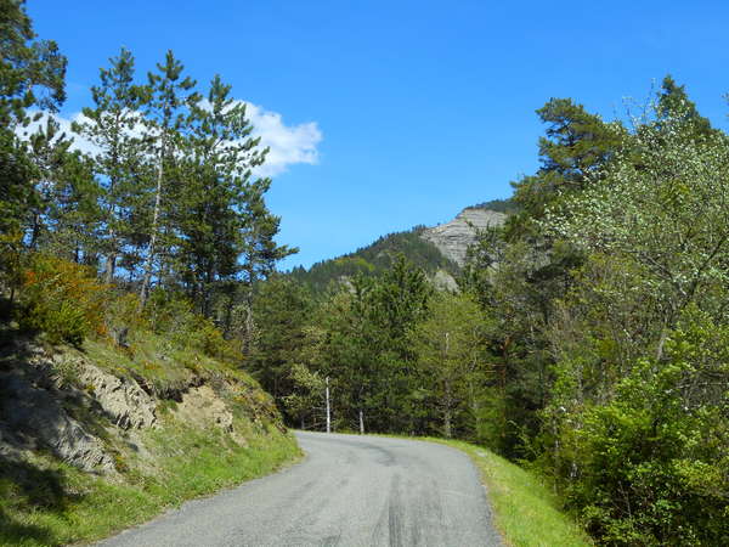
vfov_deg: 36.8
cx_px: 364
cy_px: 274
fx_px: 821
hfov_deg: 47.9
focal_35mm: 39
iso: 80
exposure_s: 1/500
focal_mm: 6.9
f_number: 4.5
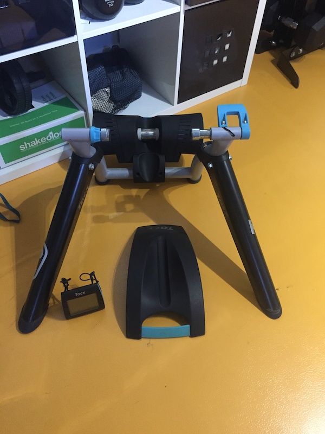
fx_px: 363
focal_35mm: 29
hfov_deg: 48.2
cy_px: 217
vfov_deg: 61.7
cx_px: 162
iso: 320
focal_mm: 4.15
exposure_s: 1/15
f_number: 2.2
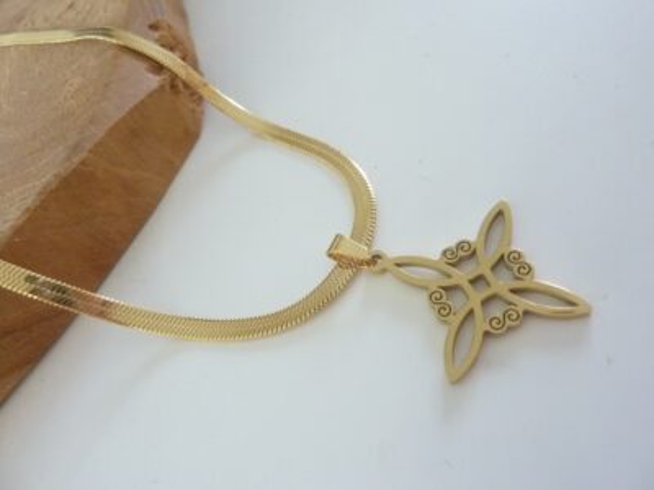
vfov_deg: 54.9
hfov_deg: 69.4
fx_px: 472
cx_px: 327
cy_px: 245
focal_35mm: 25
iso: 400
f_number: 3.3
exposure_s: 1/20
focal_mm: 4.1
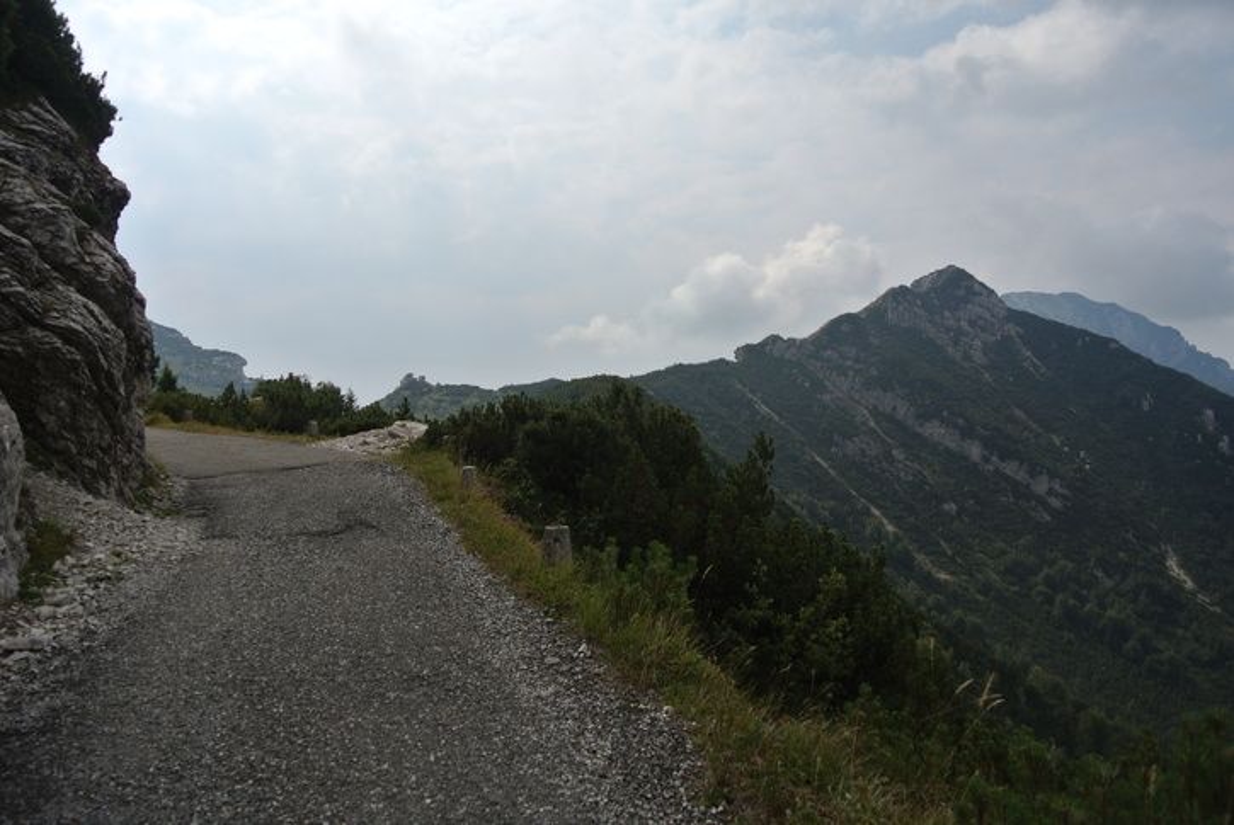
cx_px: 617
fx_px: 995
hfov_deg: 63.6
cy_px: 412
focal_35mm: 29
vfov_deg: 45.1
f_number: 4.5
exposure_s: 1/1600
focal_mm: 11
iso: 100
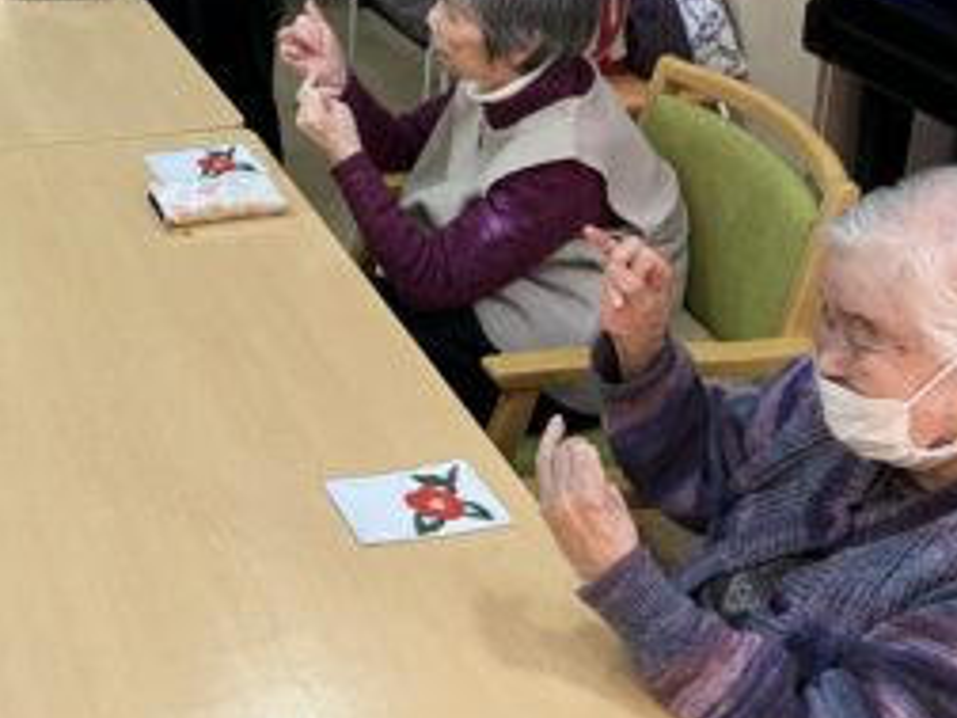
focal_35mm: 60
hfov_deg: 29.8
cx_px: -15
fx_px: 1659
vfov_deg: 23.5
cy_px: 13
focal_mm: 3.99
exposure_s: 1/60
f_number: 1.8
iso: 125
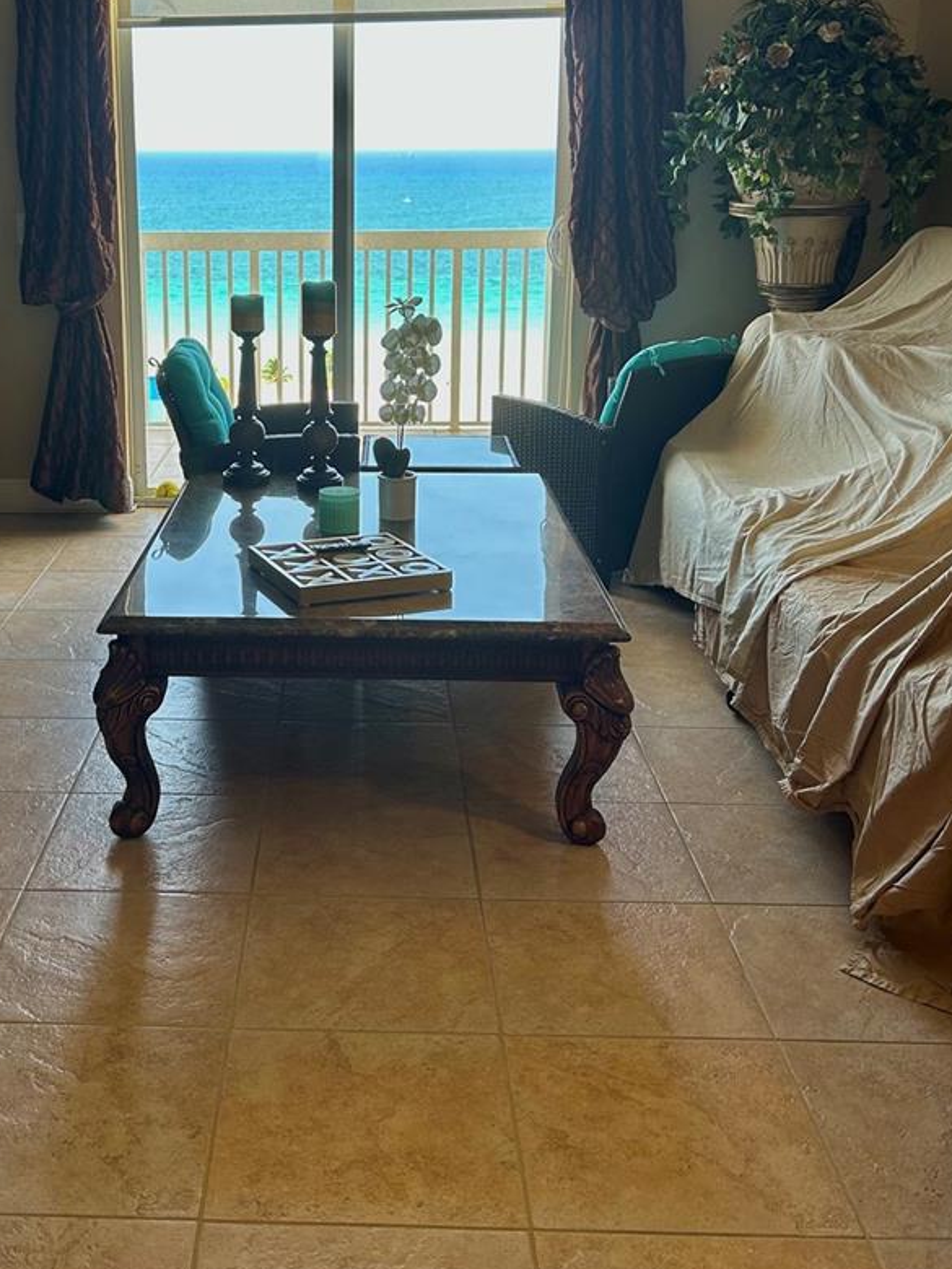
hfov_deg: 35.6
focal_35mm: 40
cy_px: 447
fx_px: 1467
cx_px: 316
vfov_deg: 46.2
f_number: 1.5
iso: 64
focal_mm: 5.7
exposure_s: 1/120
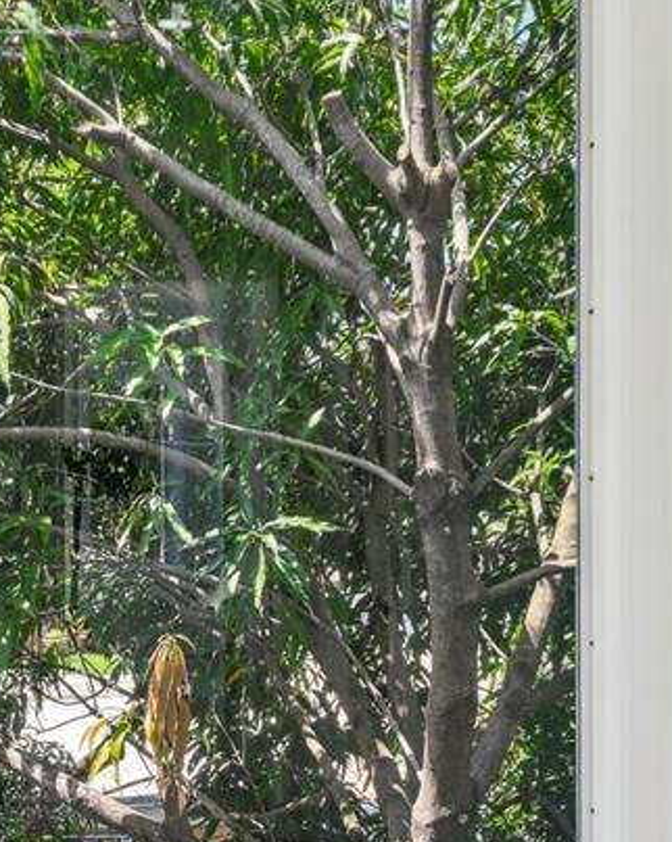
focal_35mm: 67
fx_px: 1667
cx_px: 164
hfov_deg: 22.6
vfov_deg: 28.3
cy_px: 499
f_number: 8
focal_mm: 24
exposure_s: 1/60
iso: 100
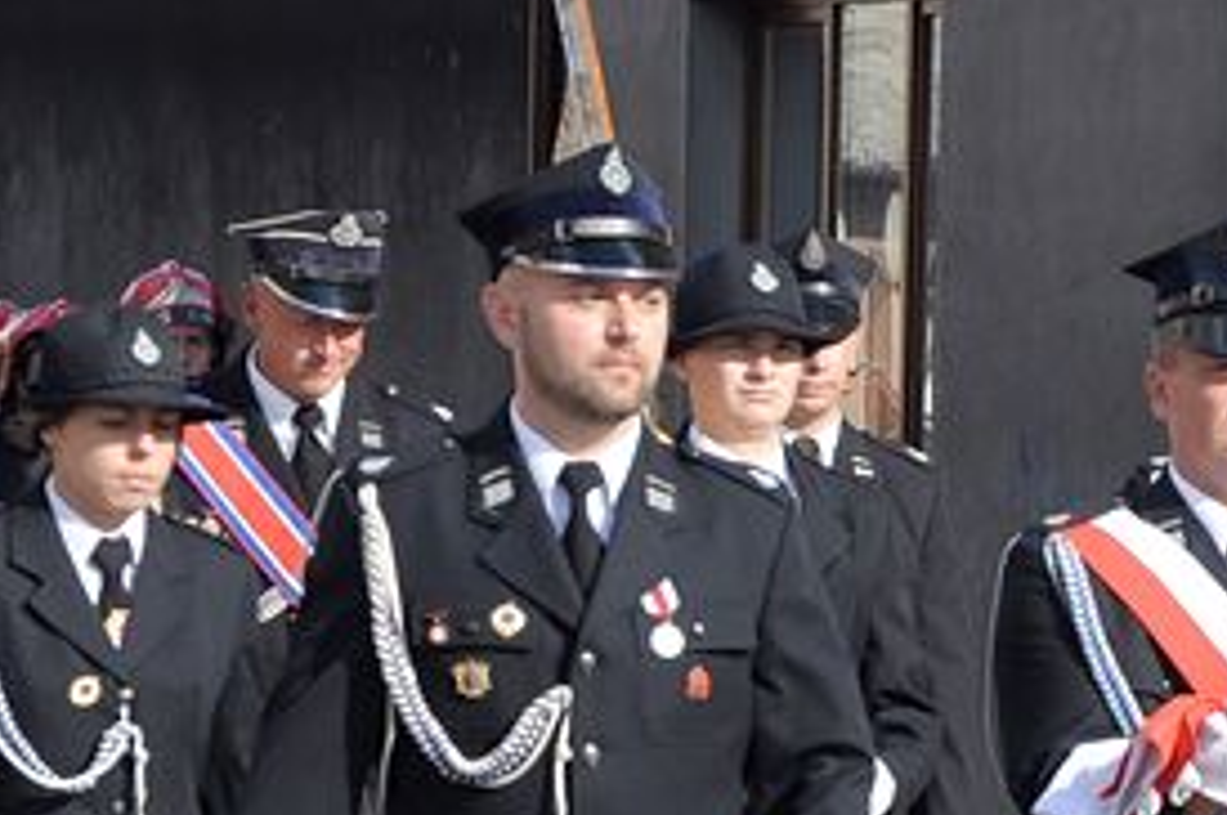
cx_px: 1326
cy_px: 974
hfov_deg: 6.7
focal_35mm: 307
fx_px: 10451
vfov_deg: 4.5
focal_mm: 66
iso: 400
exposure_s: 1/800
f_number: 7.1
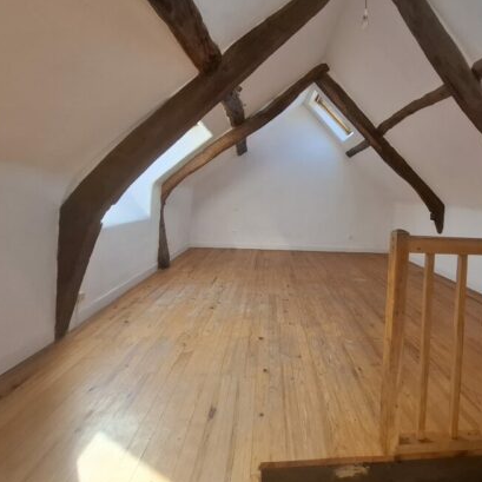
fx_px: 284
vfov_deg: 80.2
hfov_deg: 78.9
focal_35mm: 18
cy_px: 204
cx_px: 308
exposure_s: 1/100
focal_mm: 1.74
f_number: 2.2
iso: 40
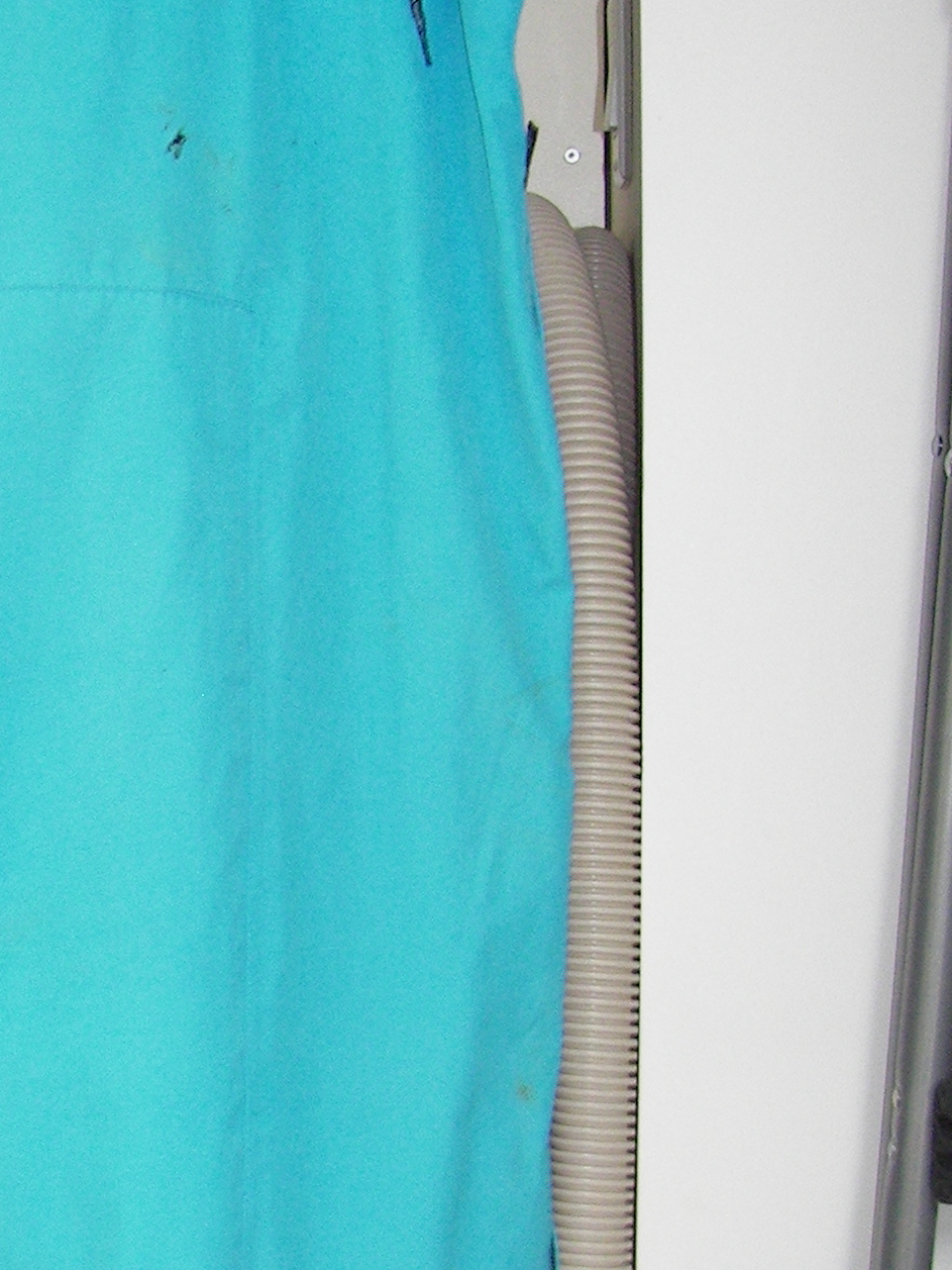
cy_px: 849
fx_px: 3226
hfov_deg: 16.4
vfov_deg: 22.2
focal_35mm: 88
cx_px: -18
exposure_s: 1/8
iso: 125
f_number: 2.8
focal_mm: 6
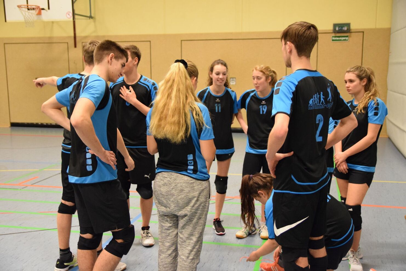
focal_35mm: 40
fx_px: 457
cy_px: 136
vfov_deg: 33.0
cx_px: 203
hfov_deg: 47.9
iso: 3200
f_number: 2.8
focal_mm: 27
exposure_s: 1/200
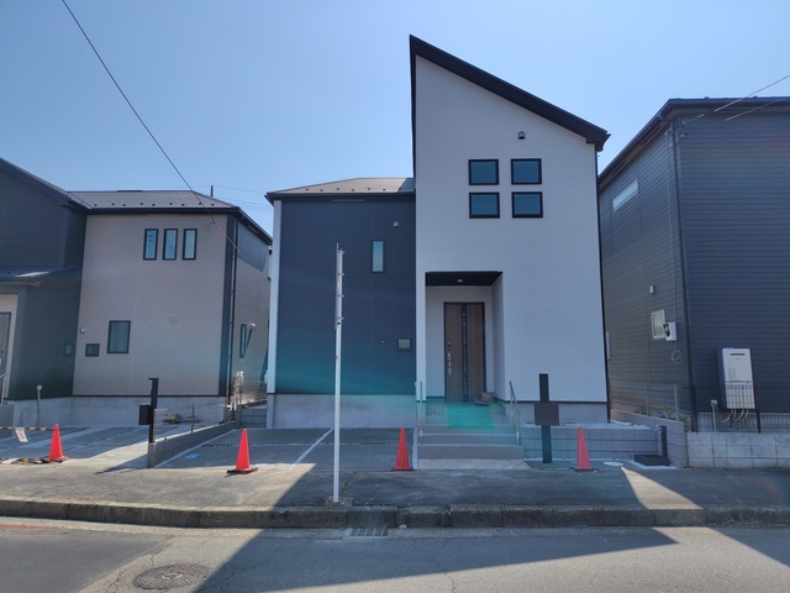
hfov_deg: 73.9
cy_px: 296
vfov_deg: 58.9
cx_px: 395
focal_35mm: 23
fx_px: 525
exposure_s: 1/1481
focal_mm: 5.6
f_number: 1.9
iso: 50
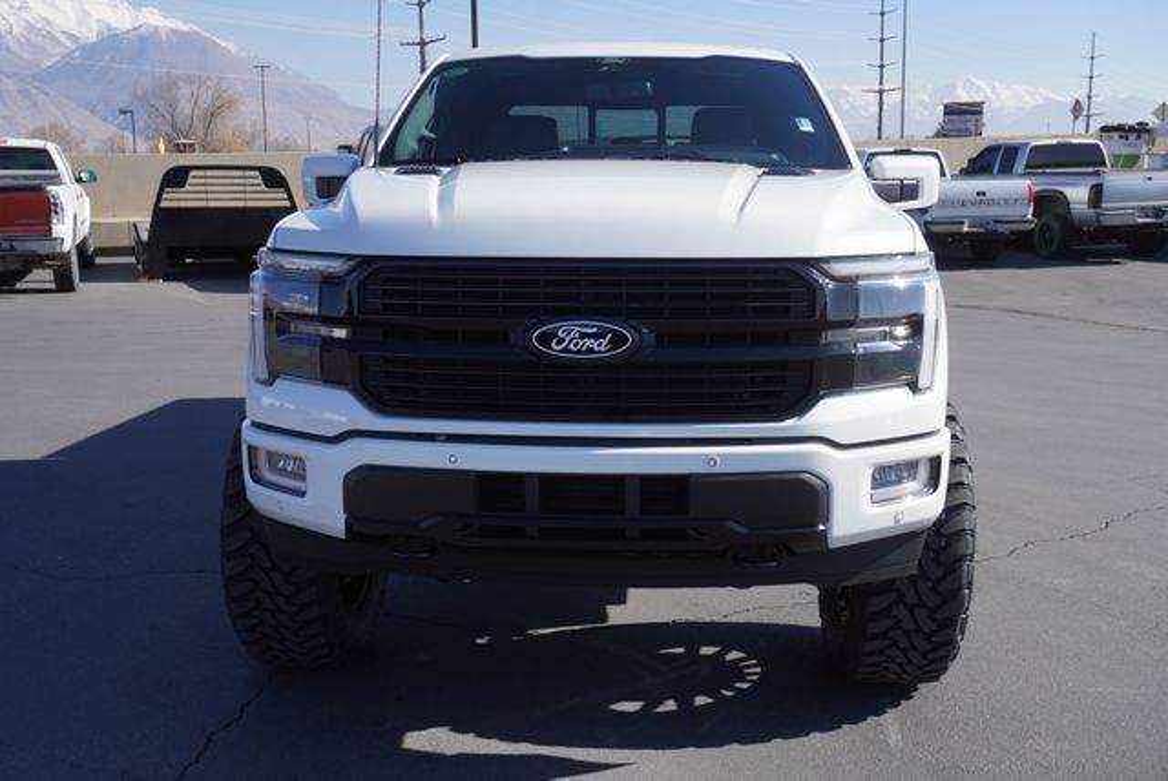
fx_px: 1169
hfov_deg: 53.1
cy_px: 390
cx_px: 584
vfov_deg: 36.9
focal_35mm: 36
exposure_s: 1/250
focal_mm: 24
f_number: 8
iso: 100
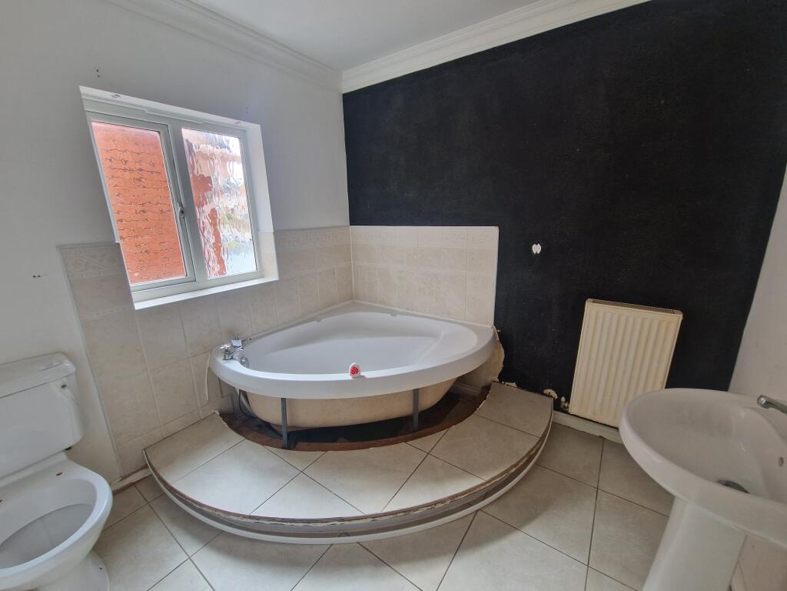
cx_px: 394
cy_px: 296
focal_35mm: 13
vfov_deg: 89.9
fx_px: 296
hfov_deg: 106.2
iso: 125
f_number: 2.2
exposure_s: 1/50
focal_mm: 2.2
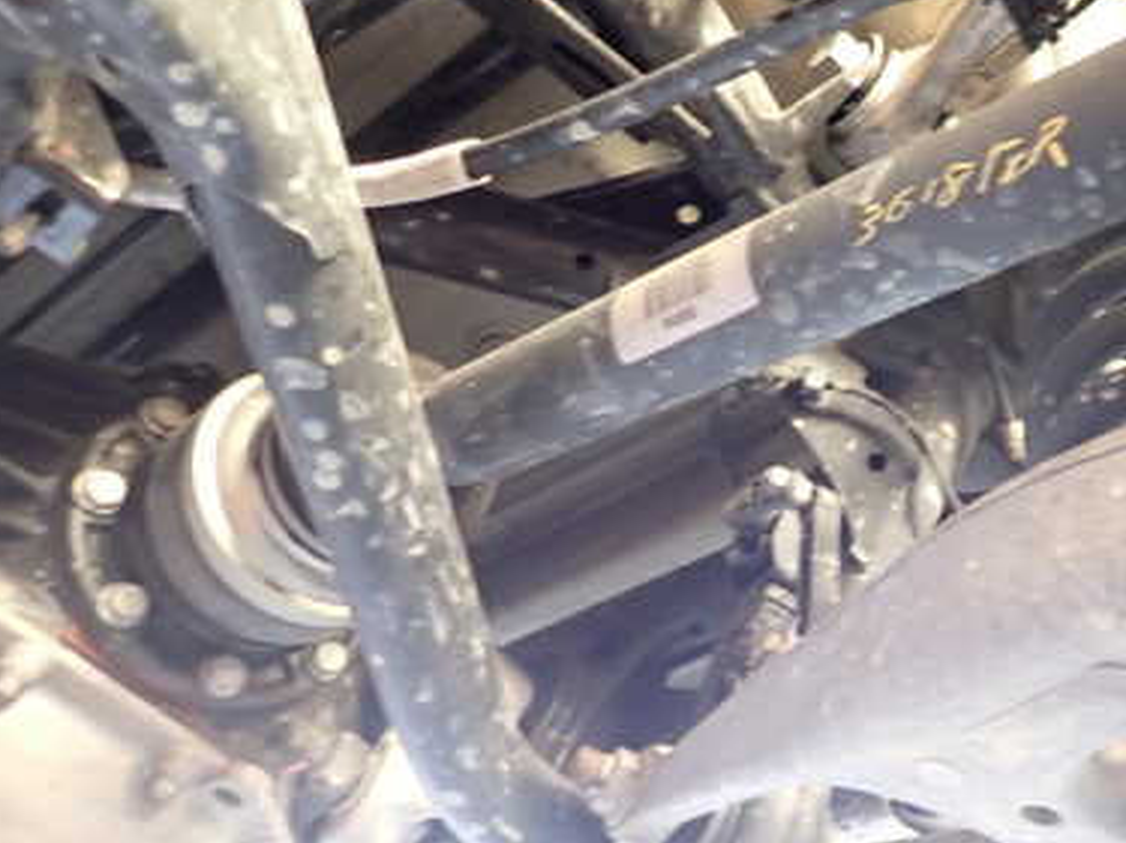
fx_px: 1301
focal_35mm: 40
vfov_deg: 35.9
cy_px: 441
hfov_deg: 44.8
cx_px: 877
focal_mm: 4.5
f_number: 2
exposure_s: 1/30
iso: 500
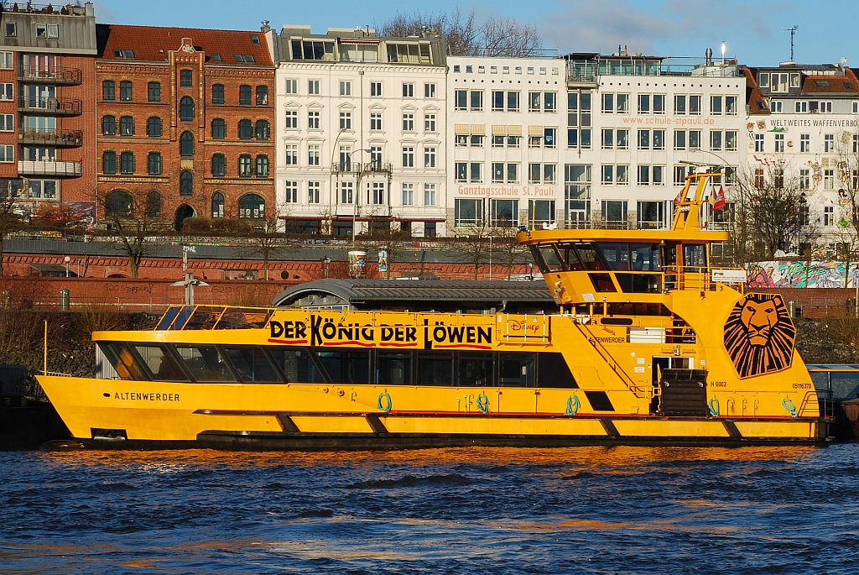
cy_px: 288
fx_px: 2365
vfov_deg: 13.9
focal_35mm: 99
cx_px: 430
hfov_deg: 20.6
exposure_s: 1/250
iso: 160
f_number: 10
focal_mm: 66
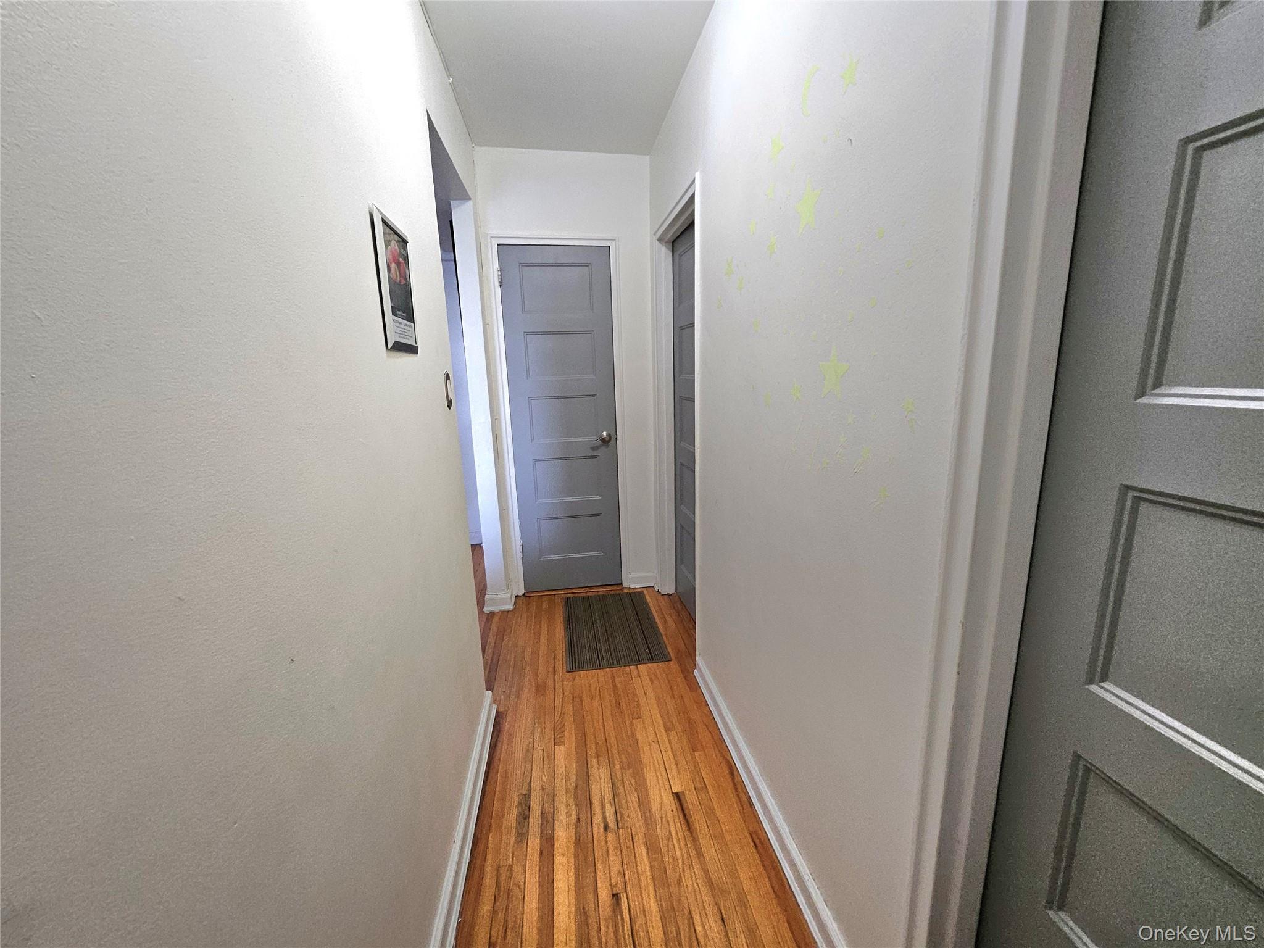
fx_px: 475
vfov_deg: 89.9
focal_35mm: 13
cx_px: 632
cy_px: 474
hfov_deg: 106.2
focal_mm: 1.7
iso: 200
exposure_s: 1/60.2
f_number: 2.2
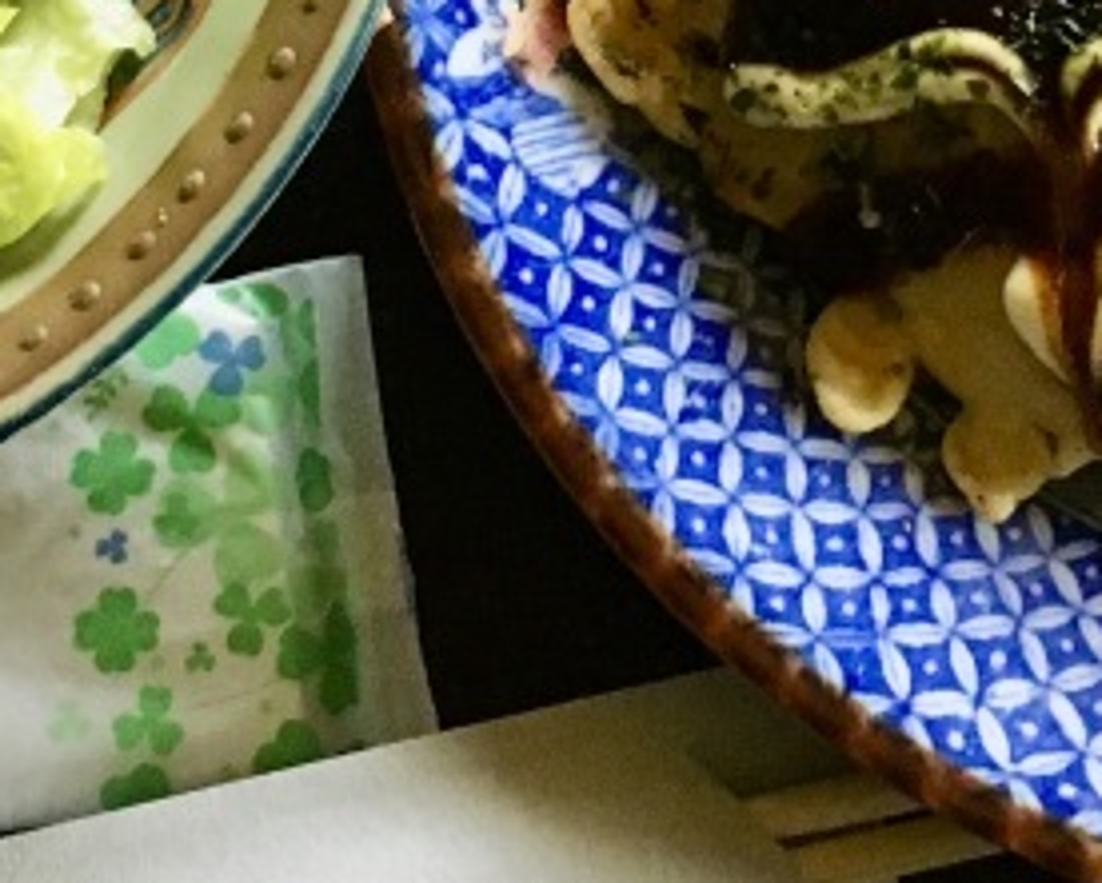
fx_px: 3426
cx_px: 735
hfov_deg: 18.2
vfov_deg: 14.1
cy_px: -272
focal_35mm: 105
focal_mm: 4.15
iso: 250
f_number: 2.2
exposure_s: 1/15
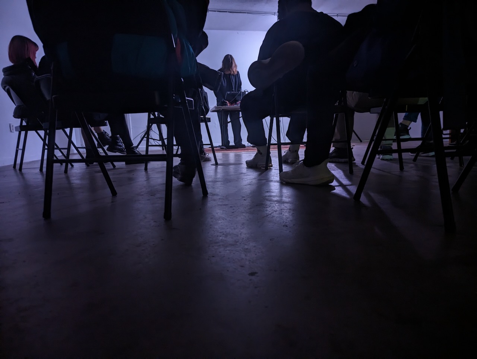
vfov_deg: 56.9
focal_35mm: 24
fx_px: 331
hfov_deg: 71.5
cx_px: 238
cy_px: 180
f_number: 1.85
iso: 1149
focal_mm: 6.81
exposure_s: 1/23.8
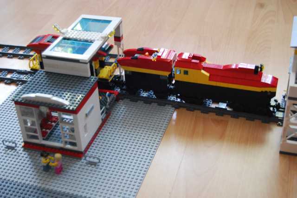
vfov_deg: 23.8
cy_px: 99
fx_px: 471
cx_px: 148
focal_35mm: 57
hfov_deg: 35.0
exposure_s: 1/25
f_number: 4.8
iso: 1600
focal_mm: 38
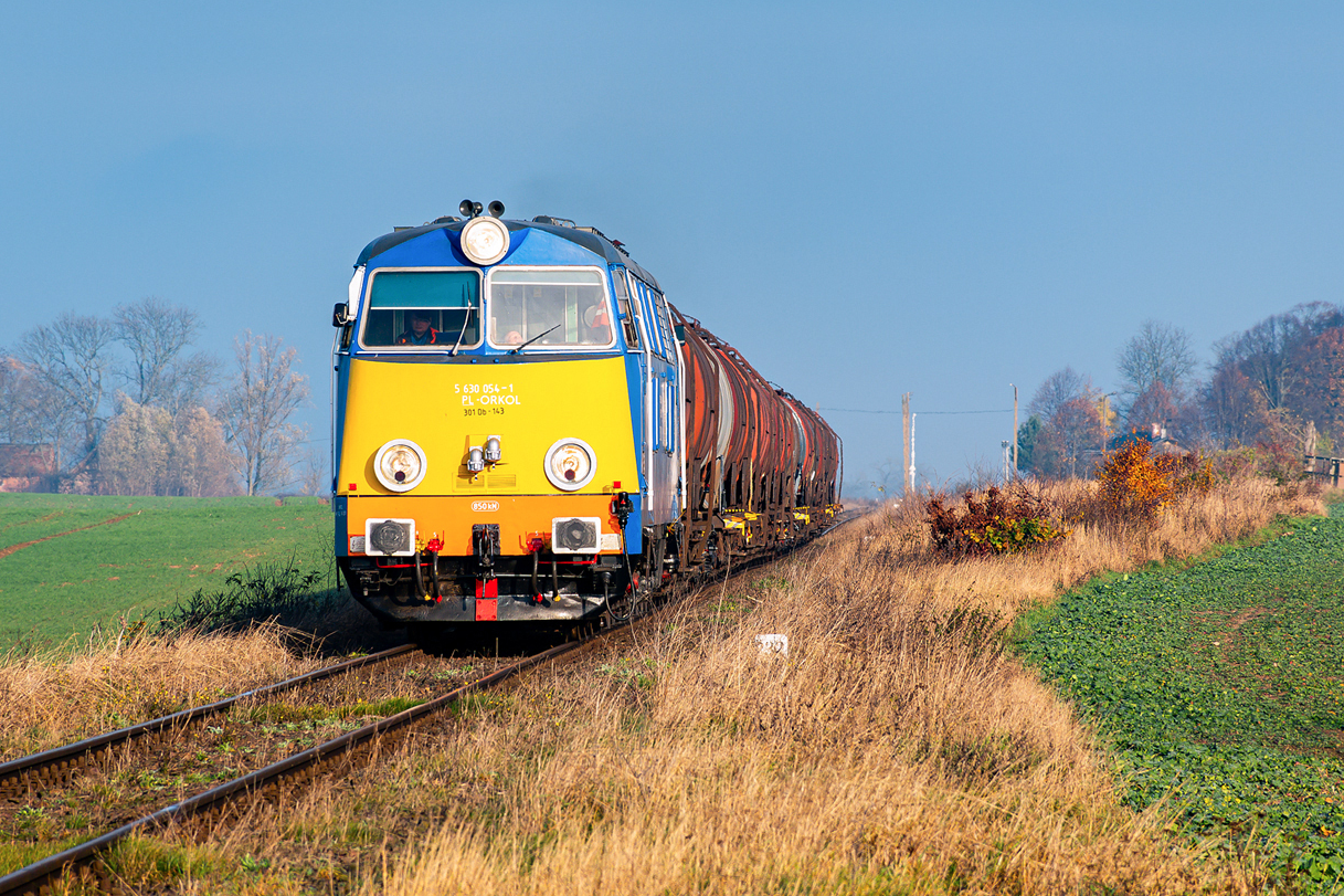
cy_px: 345
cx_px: 722
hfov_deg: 7.5
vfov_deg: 5.0
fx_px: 10302
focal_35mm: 276
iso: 200
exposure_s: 1/400
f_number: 8
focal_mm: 140
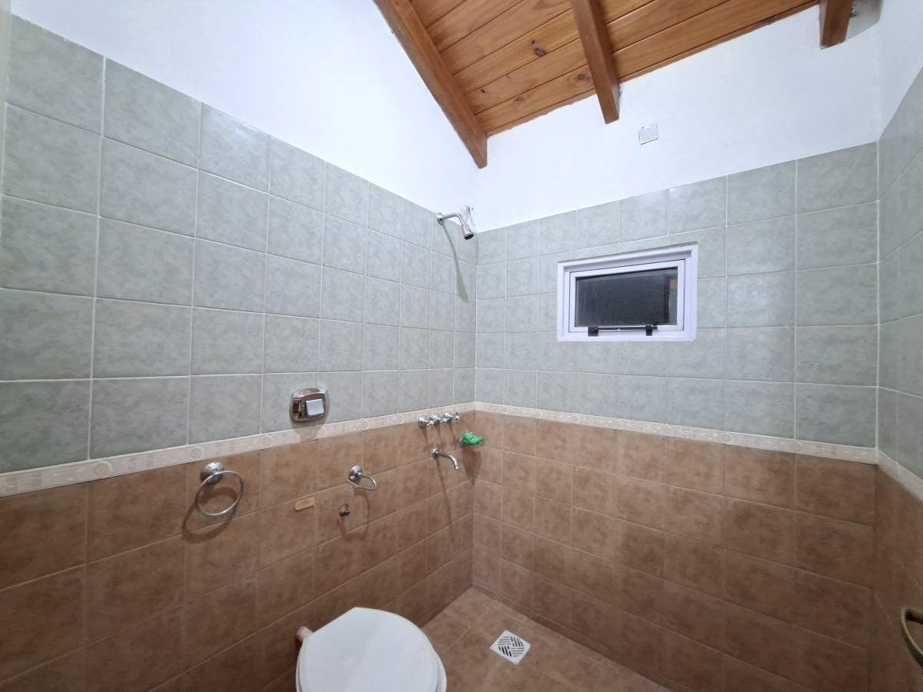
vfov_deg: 89.9
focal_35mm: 13
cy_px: 346
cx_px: 462
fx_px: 347
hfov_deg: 106.2
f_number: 2.2
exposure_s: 1/20
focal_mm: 1.74
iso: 640
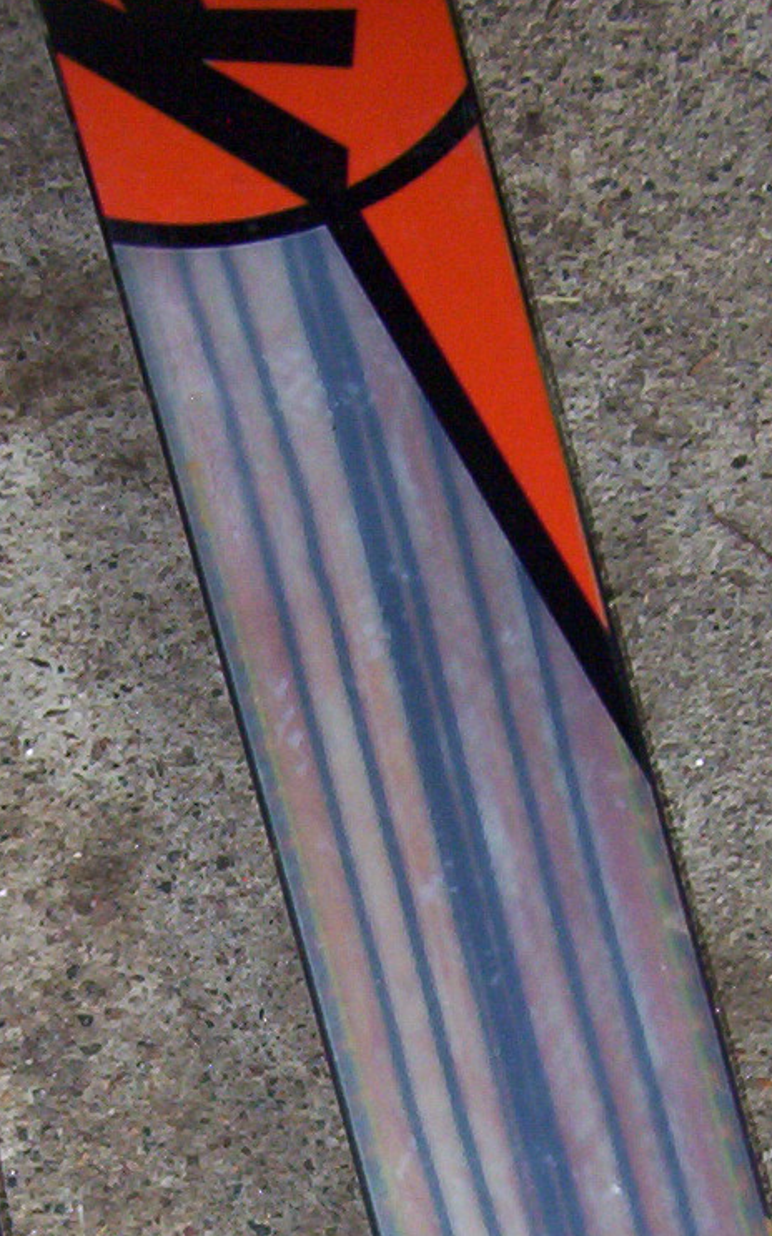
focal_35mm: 84
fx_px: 2829
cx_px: 243
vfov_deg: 23.8
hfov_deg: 15.5
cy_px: 1188
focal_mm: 5.54
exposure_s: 1/30
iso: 140
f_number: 2.76
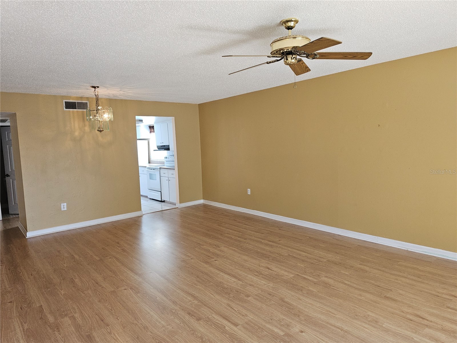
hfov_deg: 73.9
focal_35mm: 23
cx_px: 228
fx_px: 304
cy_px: 172
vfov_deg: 58.9
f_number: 1.7
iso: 100
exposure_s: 1/60
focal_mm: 6.3
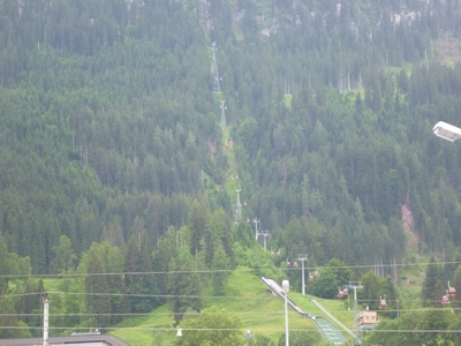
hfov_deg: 15.2
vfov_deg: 11.4
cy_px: 173
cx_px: 230
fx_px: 1731
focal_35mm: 130
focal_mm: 22.8
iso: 400
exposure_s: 1/100
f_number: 5.9
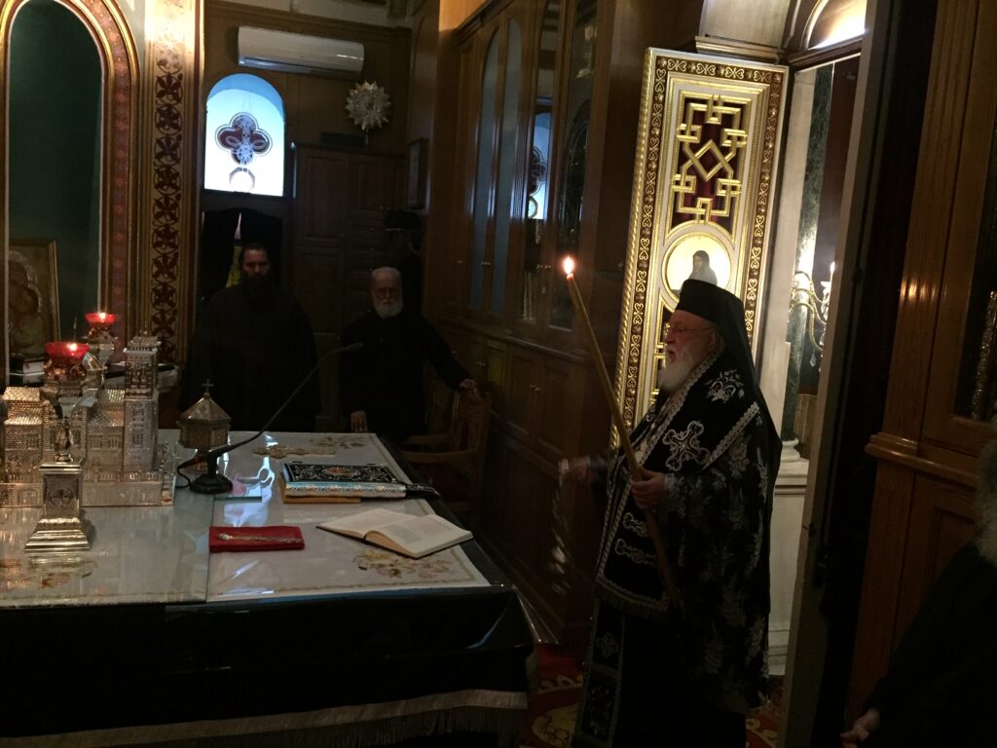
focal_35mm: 29
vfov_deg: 48.2
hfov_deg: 61.7
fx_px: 835
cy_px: 374
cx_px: 498
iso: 400
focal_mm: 4.15
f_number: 2.2
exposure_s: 1/17
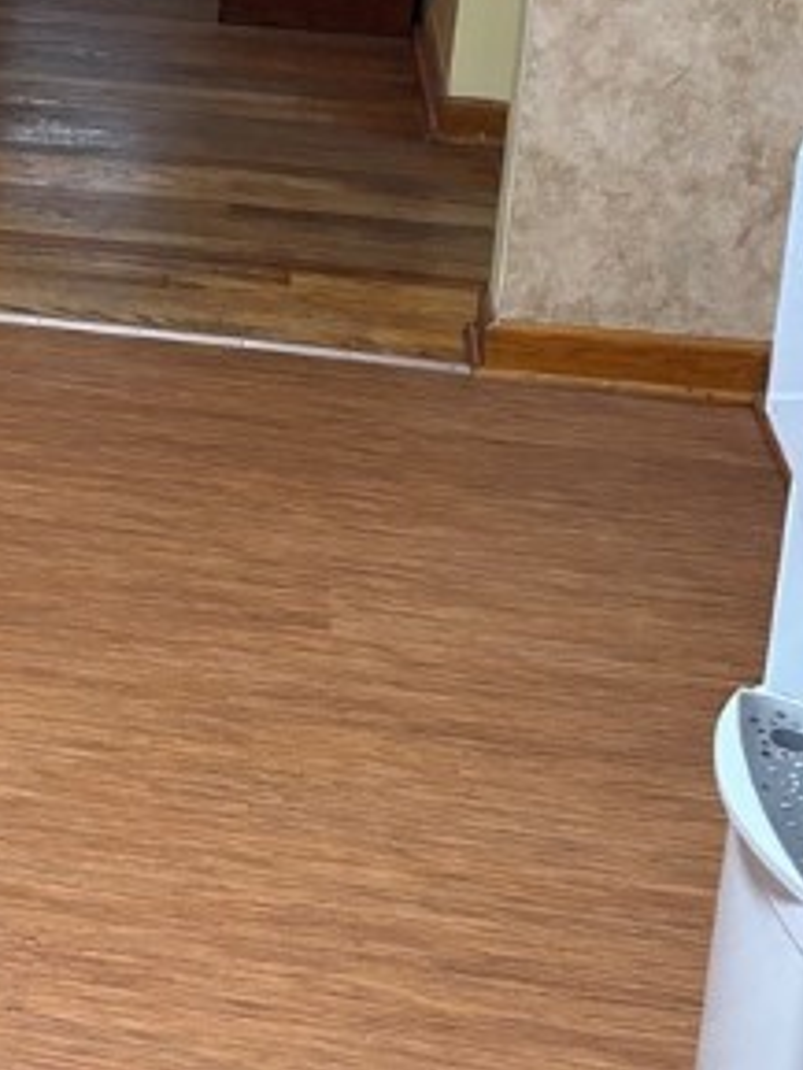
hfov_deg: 20.4
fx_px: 2133
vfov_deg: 26.7
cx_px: -78
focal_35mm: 69
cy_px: 7
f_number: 1.6
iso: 400
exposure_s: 1/60
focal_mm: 5.96
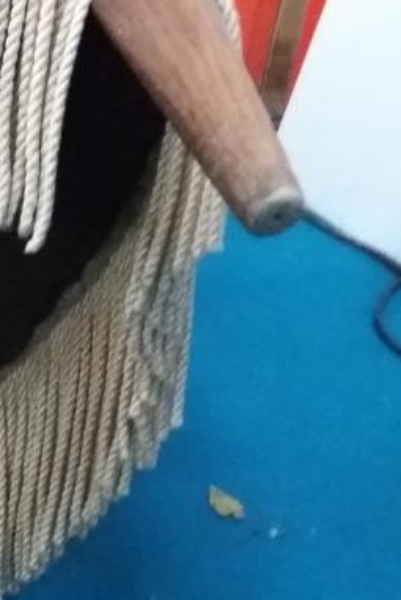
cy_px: 229
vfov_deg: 25.9
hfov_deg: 14.6
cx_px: -393
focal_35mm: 78
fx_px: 1302
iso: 1250
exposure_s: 1/17
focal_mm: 3.7
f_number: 1.9
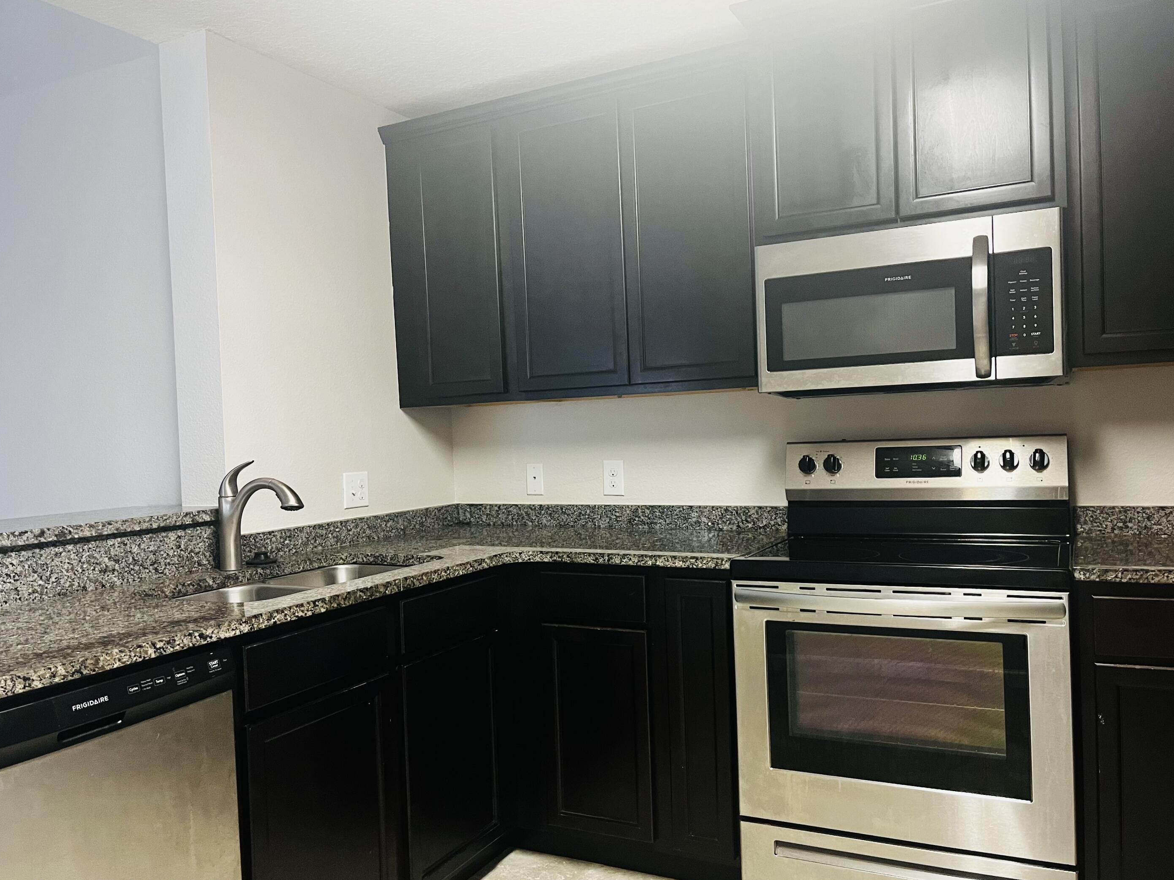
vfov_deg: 49.7
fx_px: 950
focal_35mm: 28
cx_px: 579
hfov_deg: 63.4
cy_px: 463
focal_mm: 5.1
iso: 250
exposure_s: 1/41
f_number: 1.6
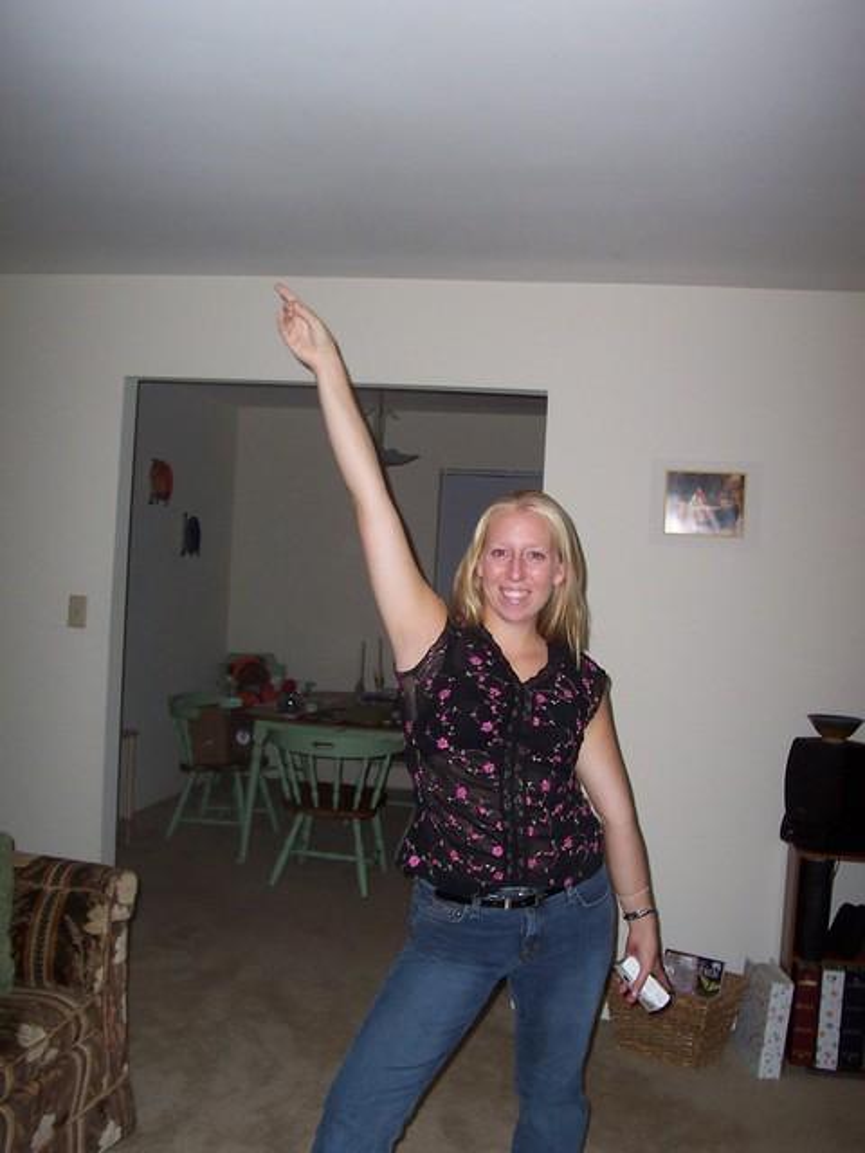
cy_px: 576
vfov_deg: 50.1
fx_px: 1233
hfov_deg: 38.7
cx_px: 432
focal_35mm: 37
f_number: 2.8
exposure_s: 1/60
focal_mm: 5.6
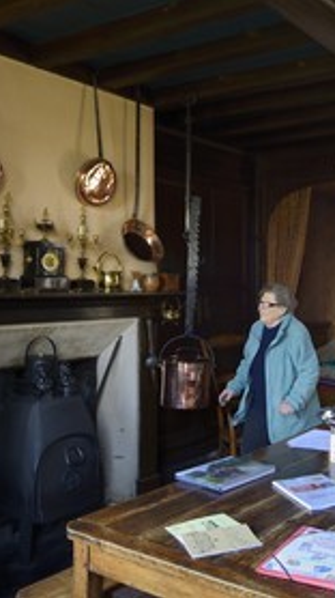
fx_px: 601
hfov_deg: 30.3
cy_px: 299
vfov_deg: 52.8
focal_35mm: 38
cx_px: 275
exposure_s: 1/60
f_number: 5
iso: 1250
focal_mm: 24
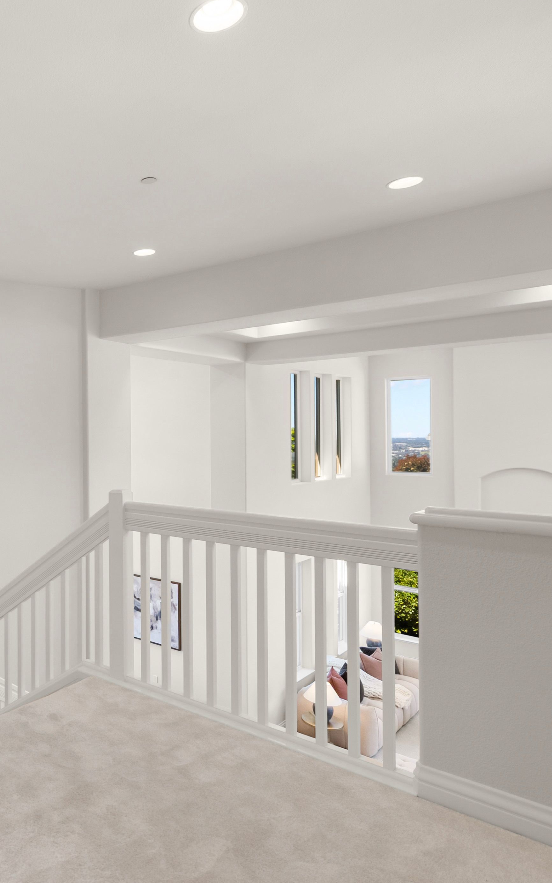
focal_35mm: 25
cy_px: 432
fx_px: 602
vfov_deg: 72.5
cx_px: -13
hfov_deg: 42.0
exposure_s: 1/250
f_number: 8
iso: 100
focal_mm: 16
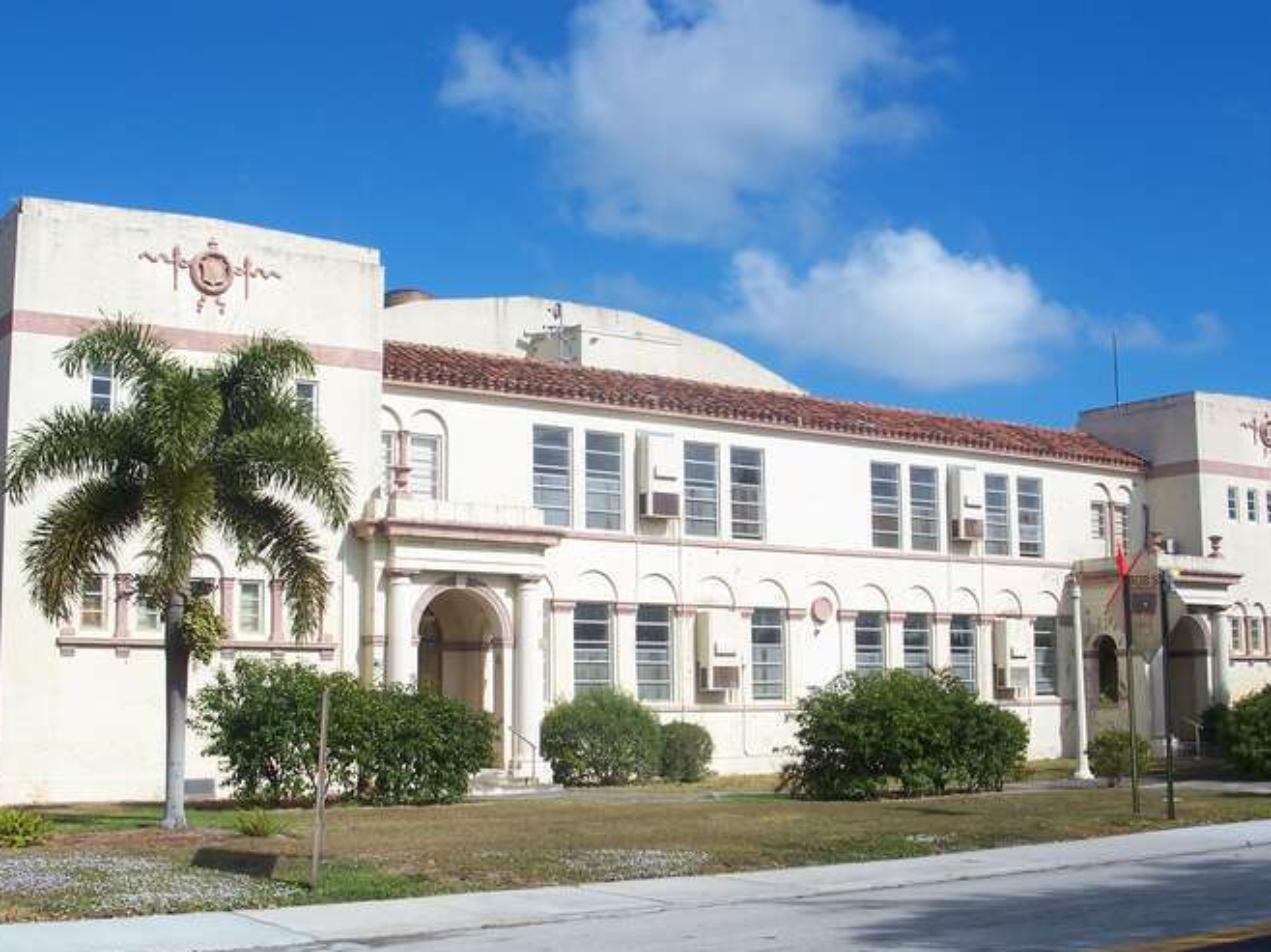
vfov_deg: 32.1
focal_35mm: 45
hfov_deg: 42.1
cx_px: 636
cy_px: 518
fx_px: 1652
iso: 64
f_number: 4
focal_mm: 7.8
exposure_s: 1/800
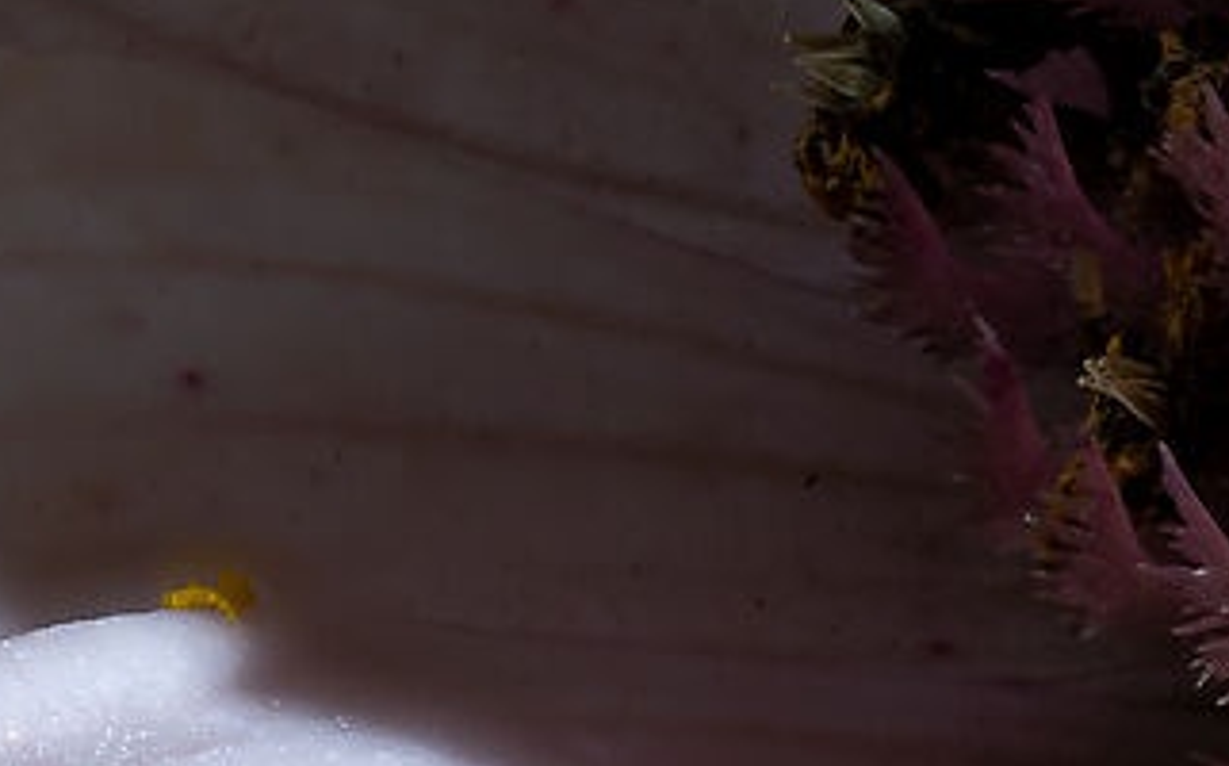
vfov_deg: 1.6
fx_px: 26805
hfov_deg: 2.6
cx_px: 1872
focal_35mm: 801
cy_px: 379
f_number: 14
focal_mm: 105
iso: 100
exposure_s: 1/2
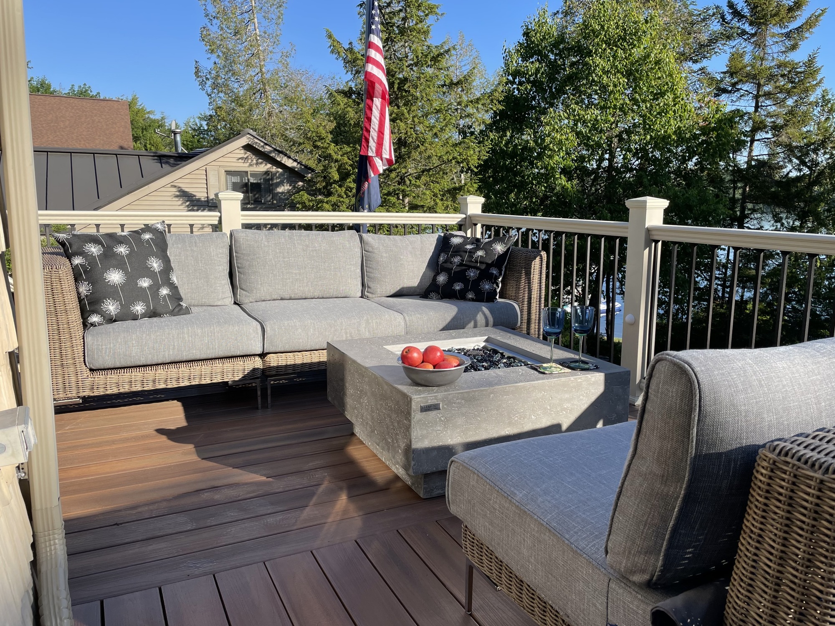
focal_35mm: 26
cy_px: 313
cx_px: 418
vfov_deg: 53.1
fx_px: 627
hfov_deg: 67.3
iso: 32
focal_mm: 4.2
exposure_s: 1/2020
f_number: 1.6
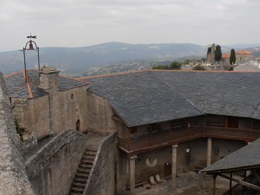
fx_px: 330
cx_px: 130
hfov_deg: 42.9
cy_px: 98
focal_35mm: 44
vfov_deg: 32.9
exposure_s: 1/800
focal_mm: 7.87
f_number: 4.2
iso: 80
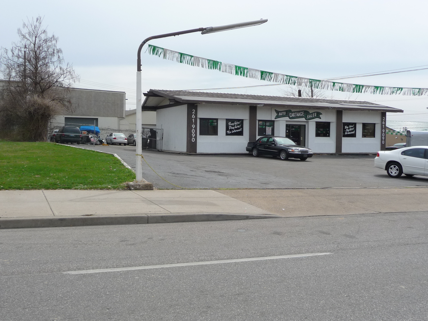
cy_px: 160
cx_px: 214
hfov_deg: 49.0
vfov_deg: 37.7
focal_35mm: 38
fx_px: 470
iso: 100
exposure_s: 1/1000
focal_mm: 4.7
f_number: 3.3
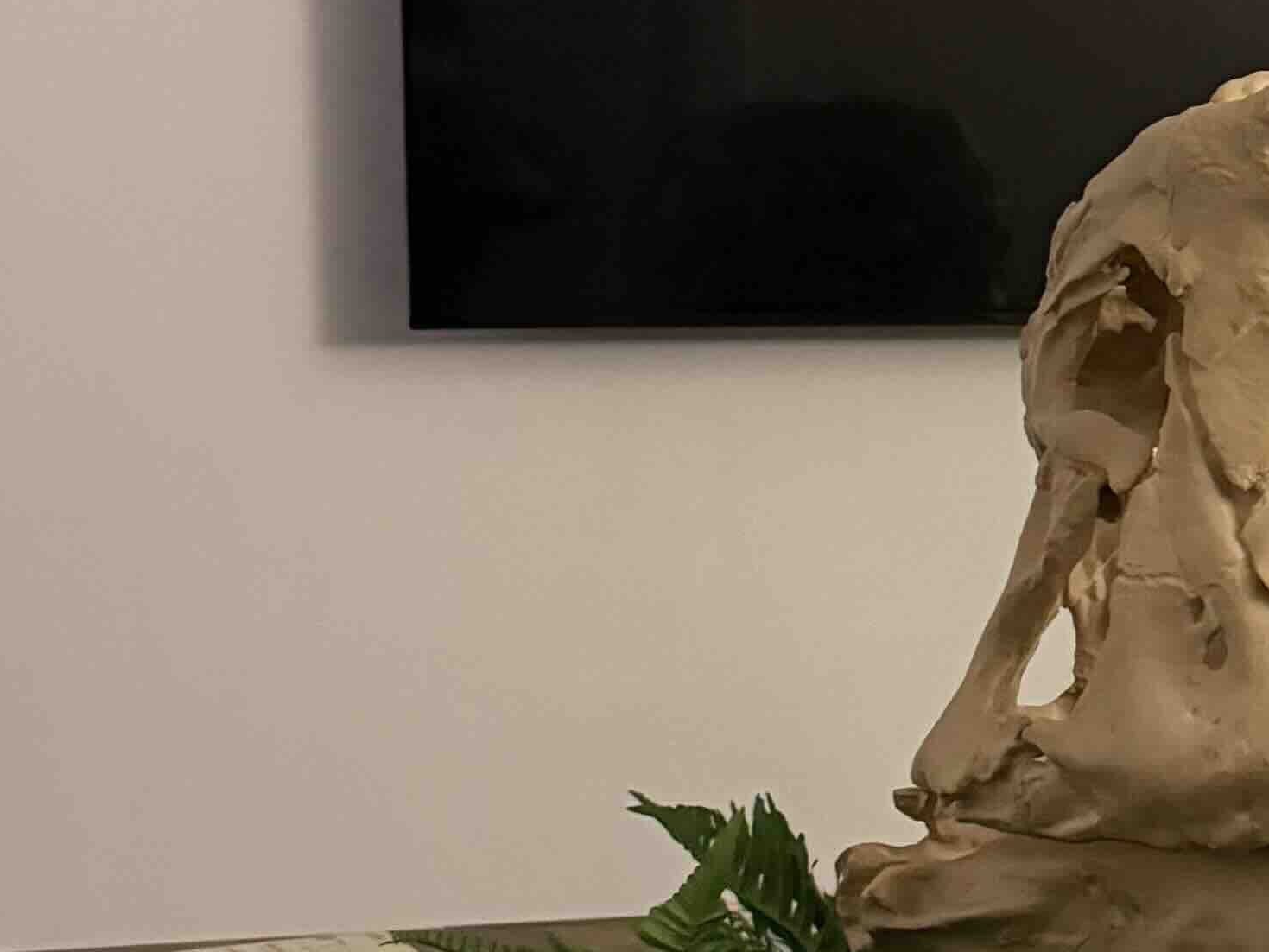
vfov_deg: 21.0
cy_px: 578
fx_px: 2566
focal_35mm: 70
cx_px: 1676
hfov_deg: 24.1
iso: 1000
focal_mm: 6.76
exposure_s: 1/35
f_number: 1.78
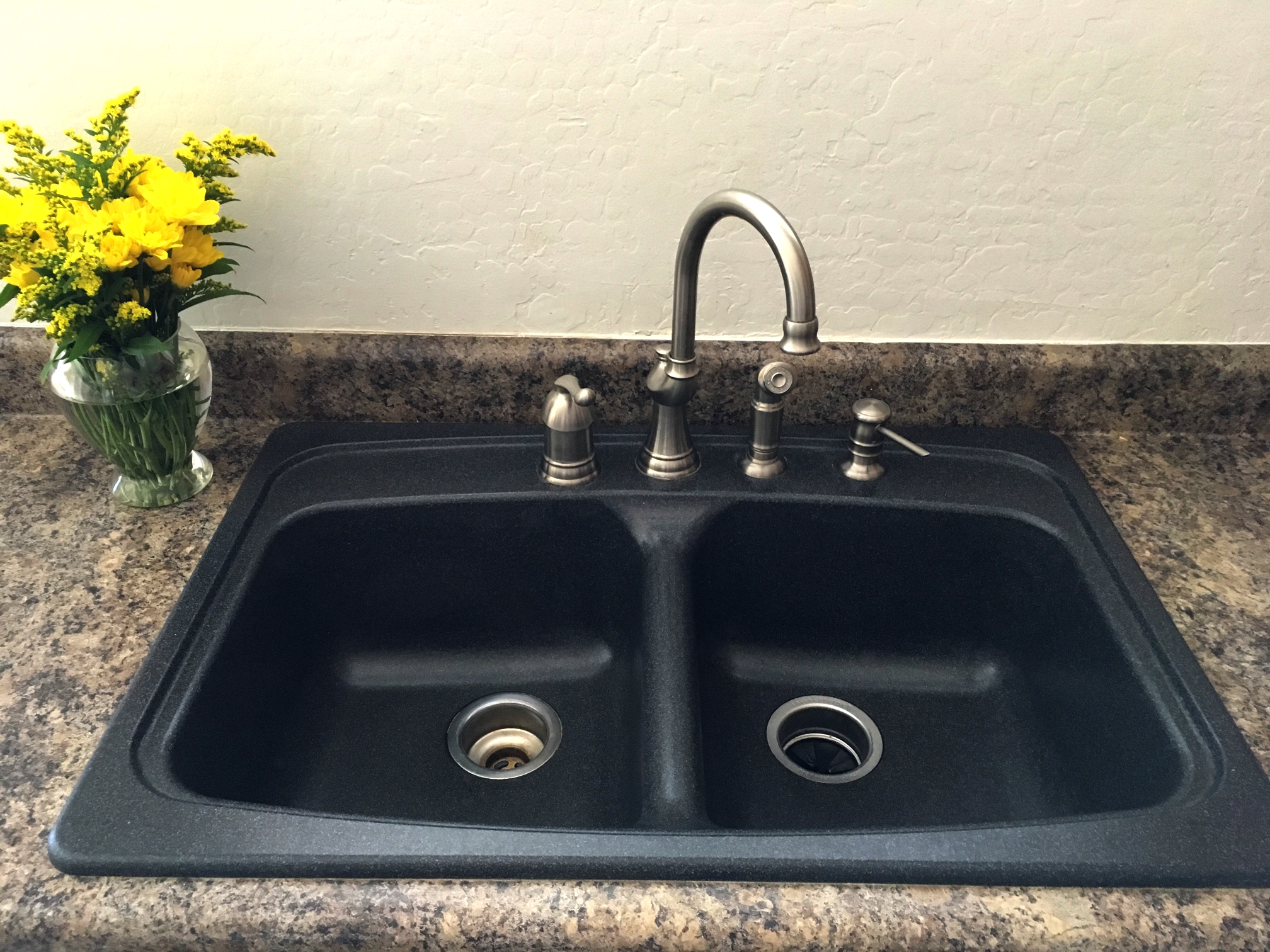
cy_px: 476
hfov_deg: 61.7
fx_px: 1064
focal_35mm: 29
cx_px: 635
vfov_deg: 48.2
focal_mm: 4.15
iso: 200
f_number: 2.2
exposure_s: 1/30
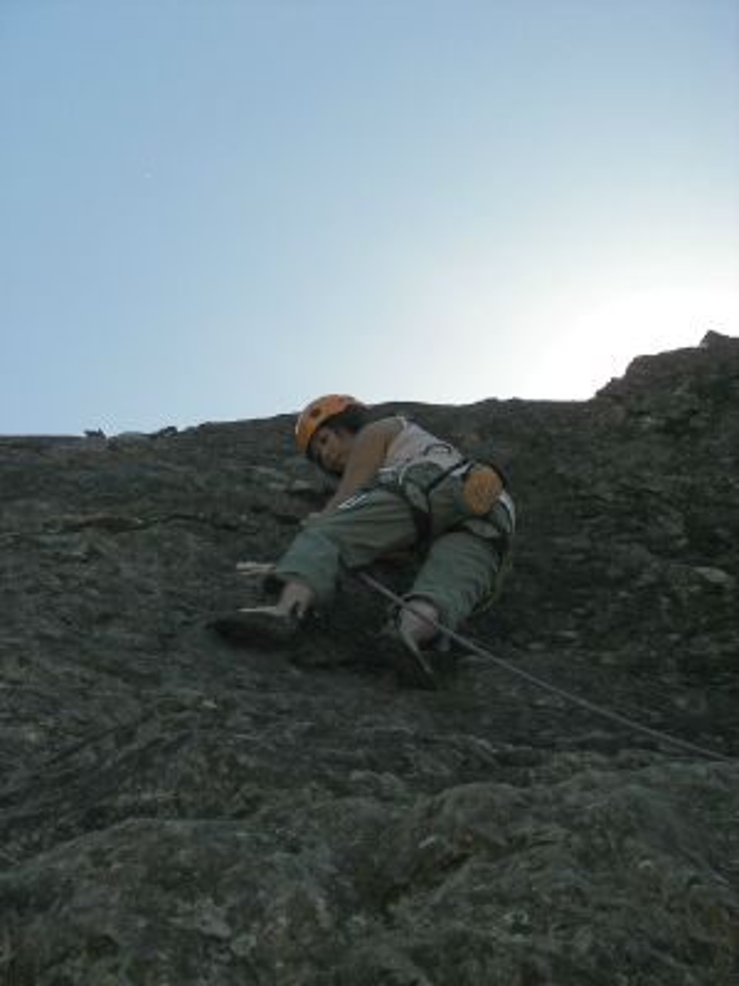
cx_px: 370
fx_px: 3330
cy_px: 493
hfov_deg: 12.7
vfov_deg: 16.8
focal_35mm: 117
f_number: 3.2
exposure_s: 1/1000
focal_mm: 19.5
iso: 64
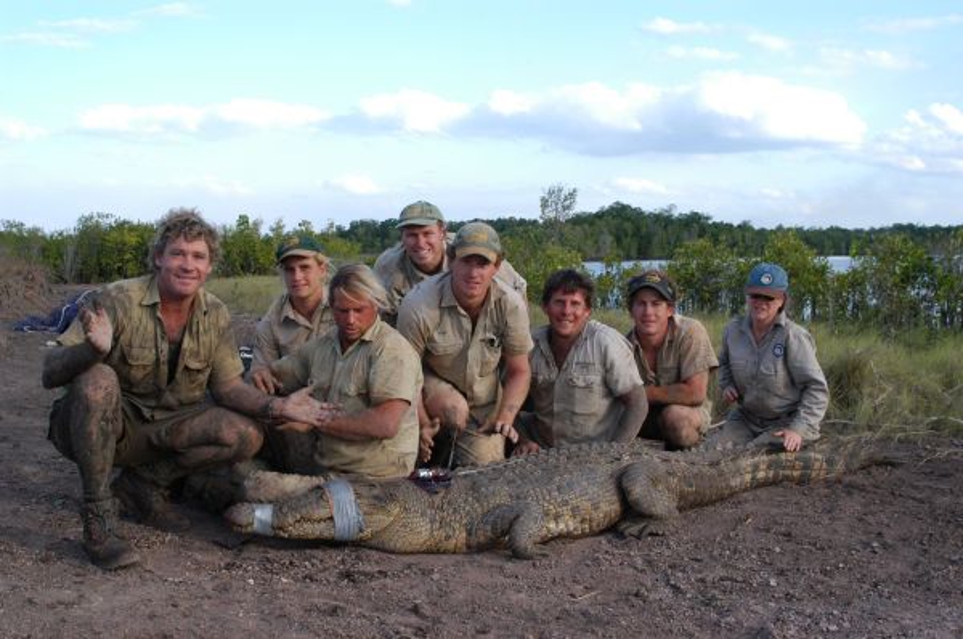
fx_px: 1122
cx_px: 482
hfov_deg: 46.5
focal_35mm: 42
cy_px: 320
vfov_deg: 31.8
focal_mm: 28
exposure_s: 1/180
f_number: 7.1
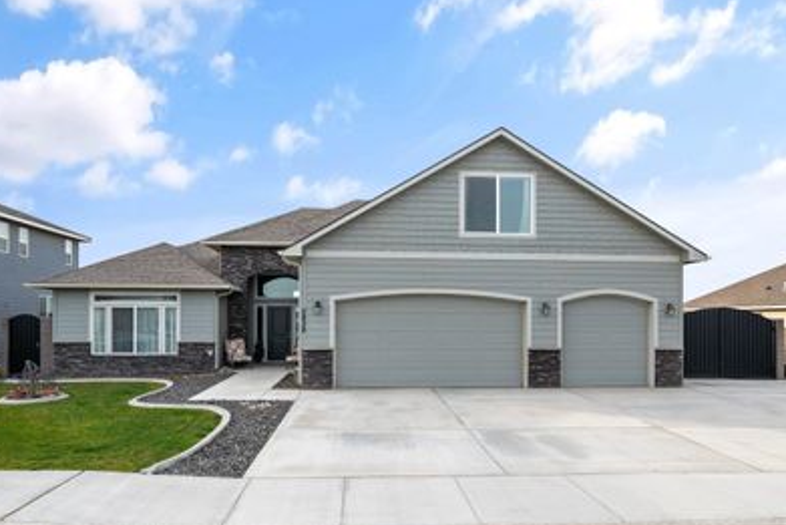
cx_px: 394
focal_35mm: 24
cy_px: 311
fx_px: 516
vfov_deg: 53.6
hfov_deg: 74.6
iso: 320
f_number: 8
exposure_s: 1/100
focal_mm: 18.5
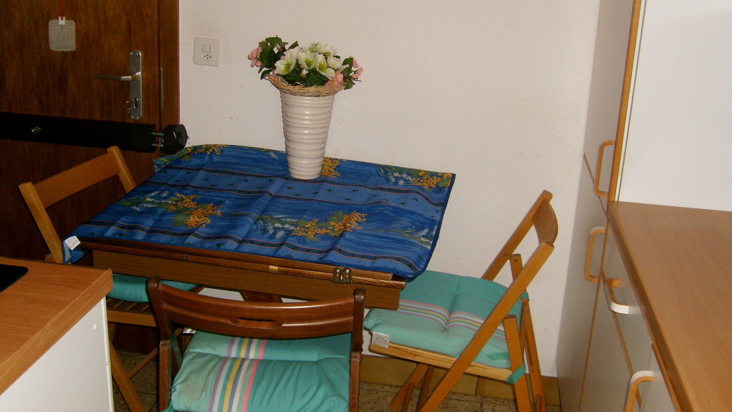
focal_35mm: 39
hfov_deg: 51.6
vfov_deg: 30.4
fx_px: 757
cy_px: 191
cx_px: 358
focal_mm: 5.8
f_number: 2.8
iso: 100
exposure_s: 1/45
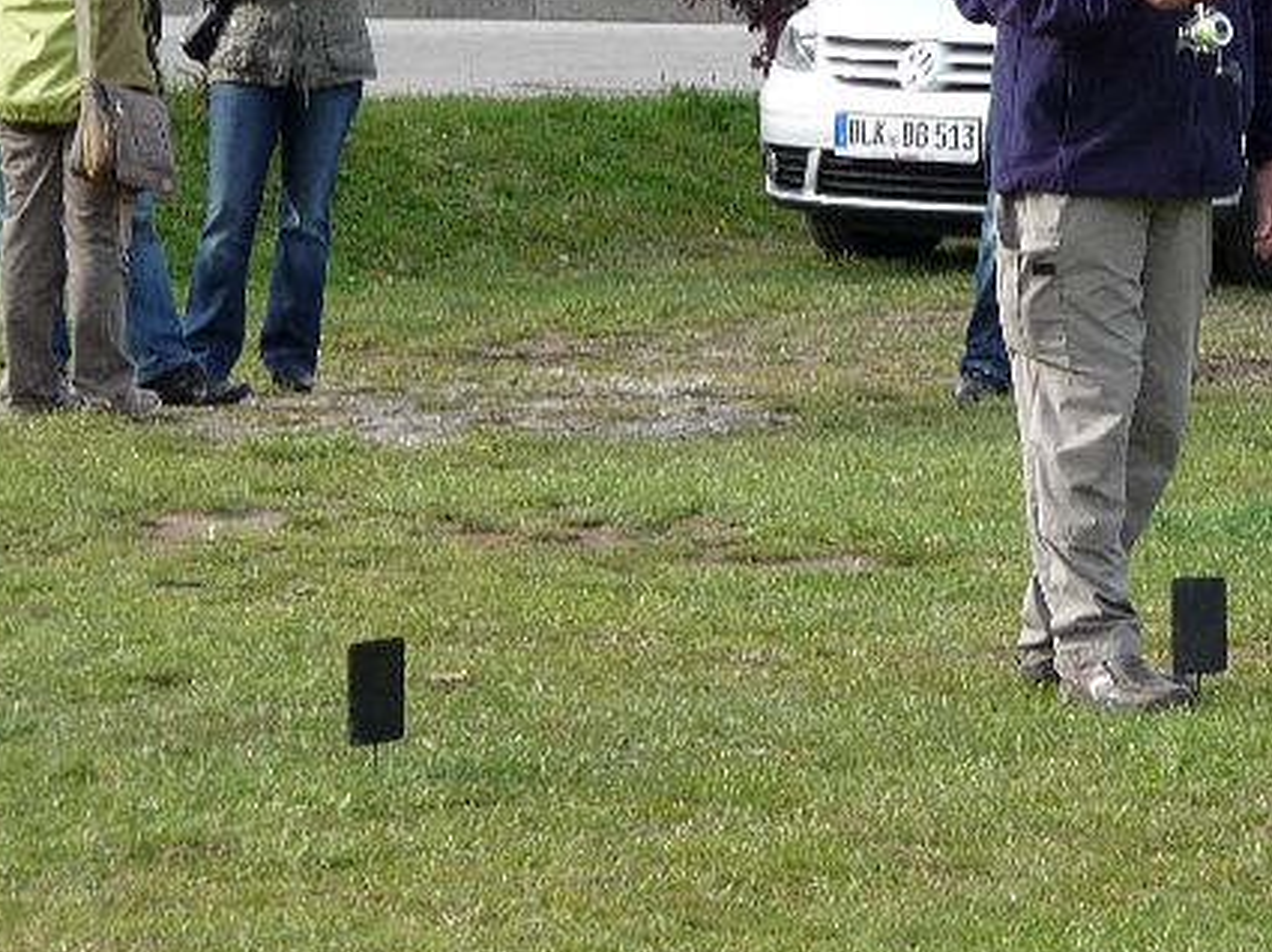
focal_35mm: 211
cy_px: 210
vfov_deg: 7.0
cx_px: 1104
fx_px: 7747
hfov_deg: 9.4
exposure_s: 1/160
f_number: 4.7
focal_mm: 19.1
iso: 100
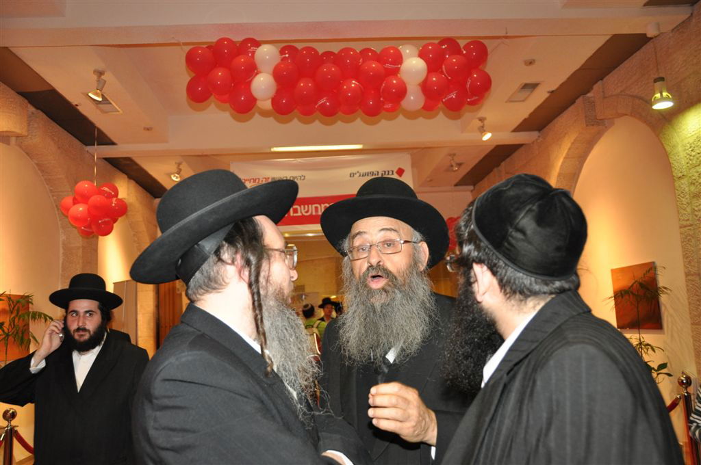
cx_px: 350
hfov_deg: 62.0
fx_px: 583
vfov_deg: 43.5
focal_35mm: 30
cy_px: 232
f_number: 4
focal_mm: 20
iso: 800
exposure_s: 1/60
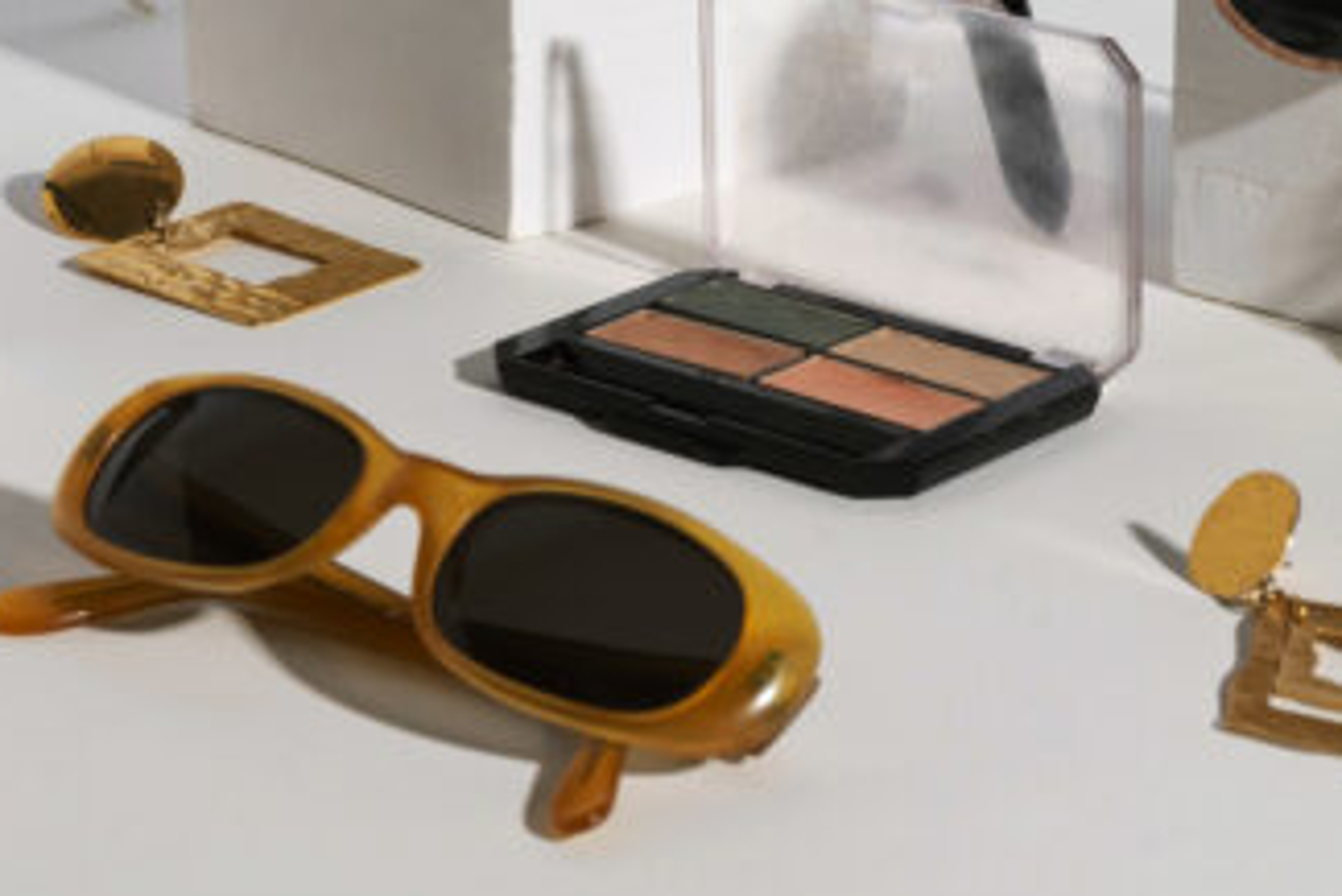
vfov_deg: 11.5
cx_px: 541
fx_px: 4401
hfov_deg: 17.3
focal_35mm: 118
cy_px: -31
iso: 200
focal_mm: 50
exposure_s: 1/125
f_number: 13
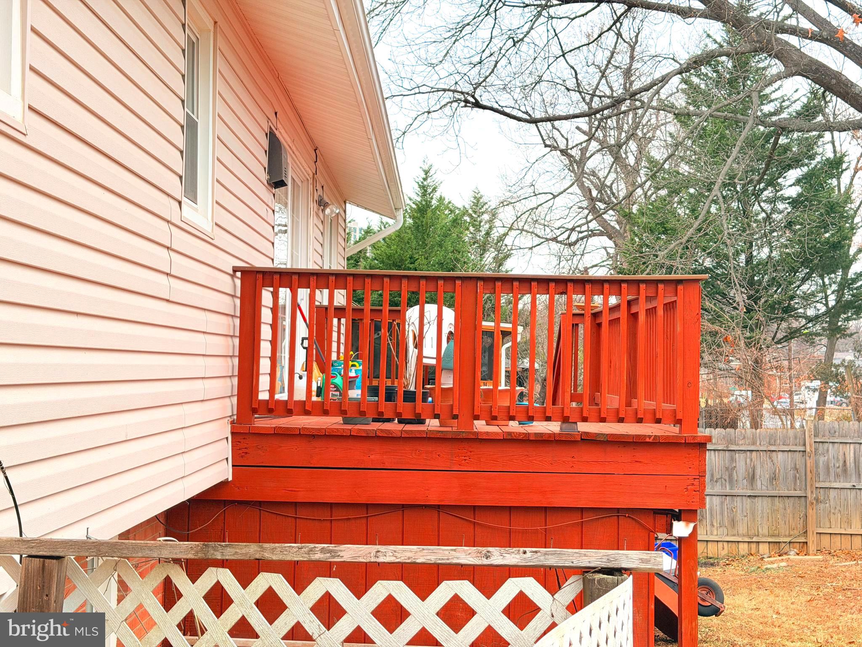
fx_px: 1195
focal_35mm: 48
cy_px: 324
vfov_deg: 30.3
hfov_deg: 39.7
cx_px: 431
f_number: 1.78
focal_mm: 6.76
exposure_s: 1/769
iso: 64
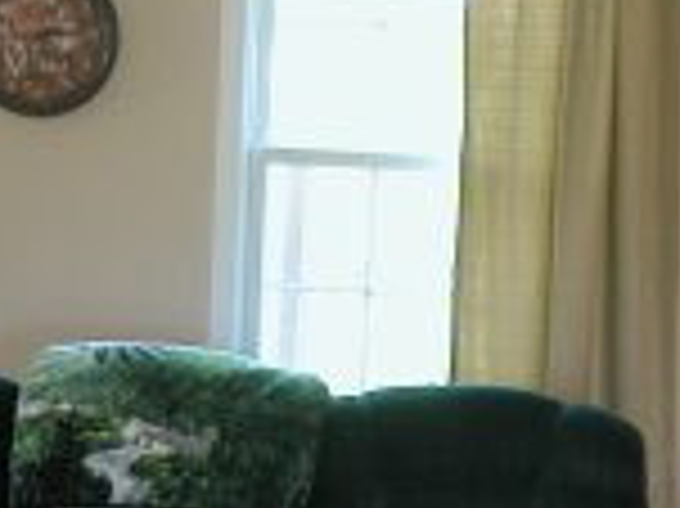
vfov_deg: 12.1
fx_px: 2336
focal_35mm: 119
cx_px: 423
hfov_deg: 16.5
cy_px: 656
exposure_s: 1/18.5
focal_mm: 7.1
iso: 100
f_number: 2.8
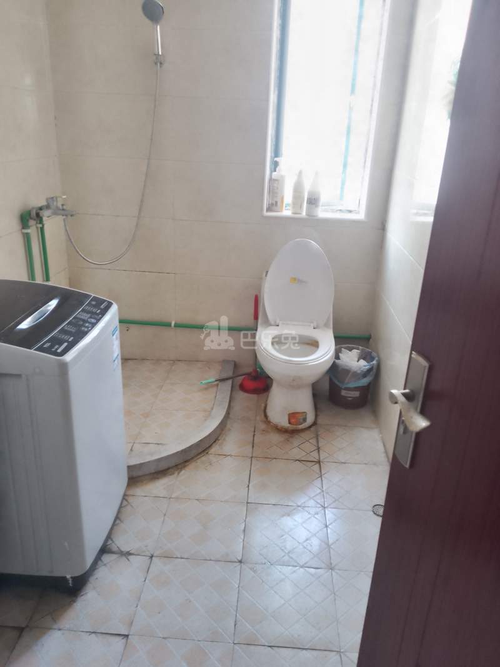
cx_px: 250
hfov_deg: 51.3
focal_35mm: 27
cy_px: 334
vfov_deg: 65.3
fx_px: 520
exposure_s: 1/25
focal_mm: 3.69
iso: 200
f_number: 1.8
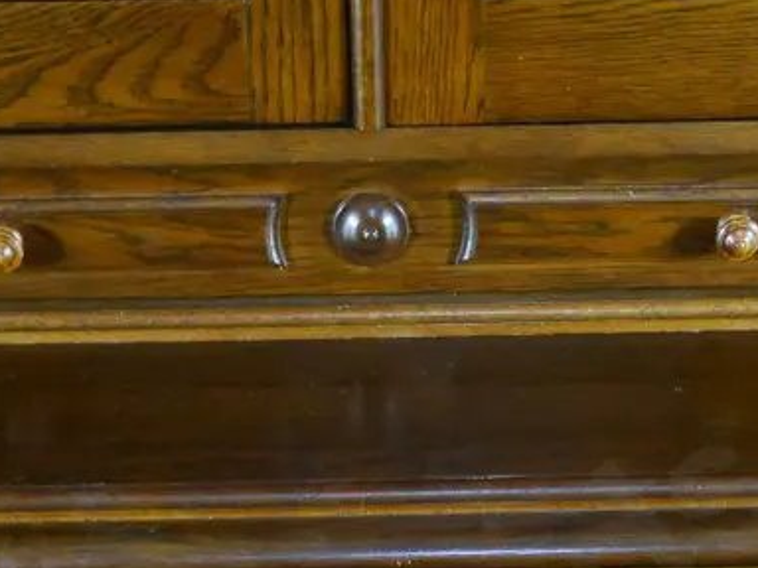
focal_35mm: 80
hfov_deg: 24.4
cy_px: 739
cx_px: 399
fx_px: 1752
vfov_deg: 17.3
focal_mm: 15
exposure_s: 1/60
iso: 3200
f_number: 3.8
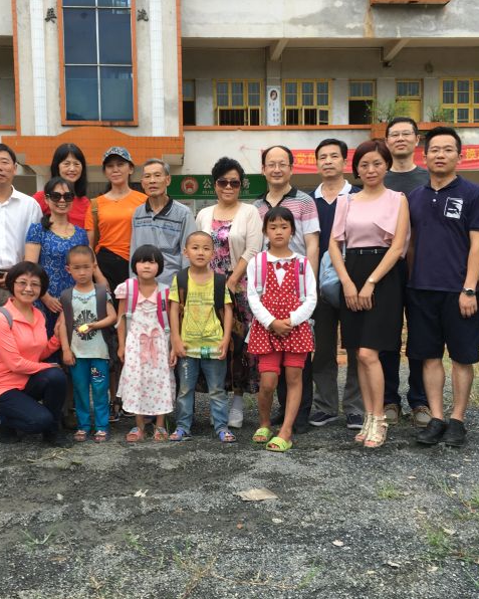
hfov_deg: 39.1
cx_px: 202
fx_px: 673
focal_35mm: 38
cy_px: 300
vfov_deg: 47.9
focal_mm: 4.15
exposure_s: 1/131
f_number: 2.2
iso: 25
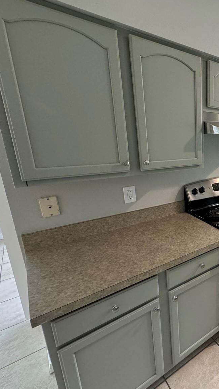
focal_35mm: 21
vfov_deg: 83.8
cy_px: 192
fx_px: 217
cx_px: 244
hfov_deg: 41.7
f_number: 2.2
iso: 320
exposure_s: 1/42
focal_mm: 2.22
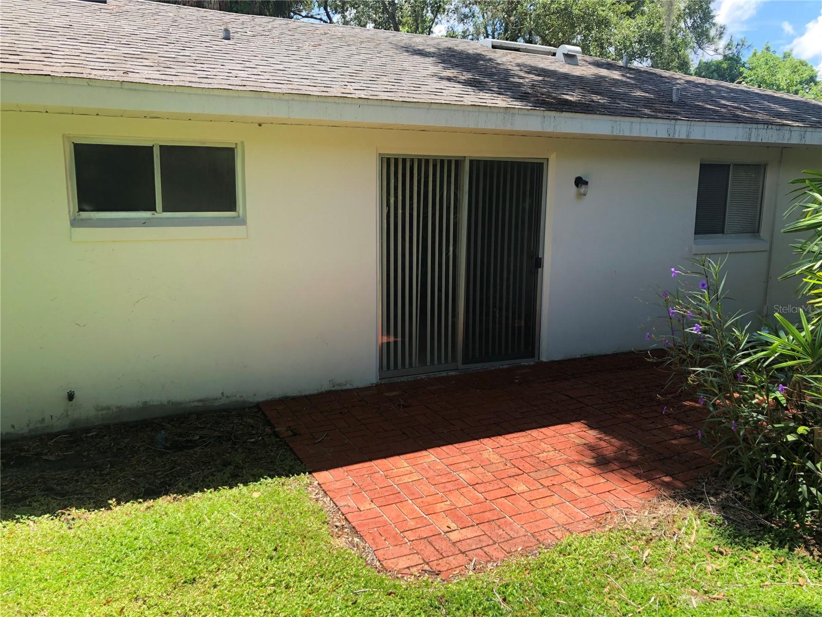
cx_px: 411
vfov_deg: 49.7
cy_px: 308
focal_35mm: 28
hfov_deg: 63.4
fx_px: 665
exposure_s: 1/352
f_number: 1.8
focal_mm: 3.99
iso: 20
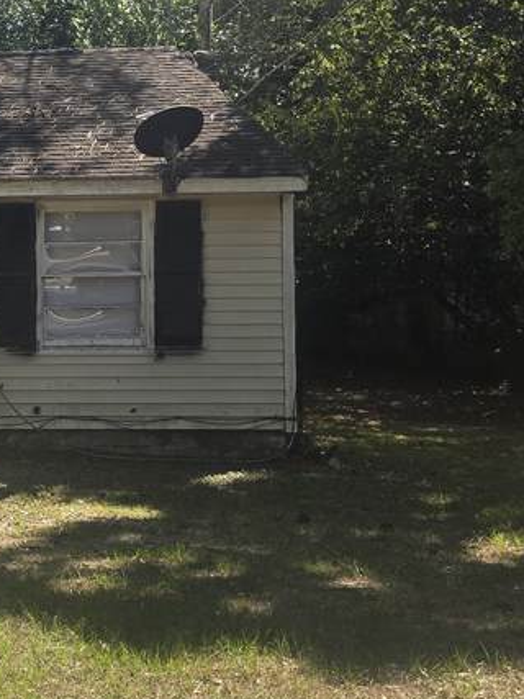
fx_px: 1393
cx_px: -365
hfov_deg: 17.9
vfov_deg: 28.1
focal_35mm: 69
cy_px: 301
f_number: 1.7
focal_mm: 6.3
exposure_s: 1/300
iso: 12
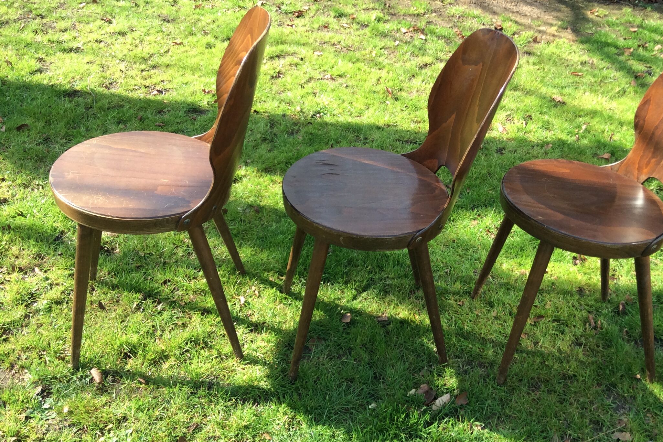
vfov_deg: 31.9
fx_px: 773
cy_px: 207
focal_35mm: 42
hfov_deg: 46.3
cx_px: 378
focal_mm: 3.3
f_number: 2.4
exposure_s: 1/243
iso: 32
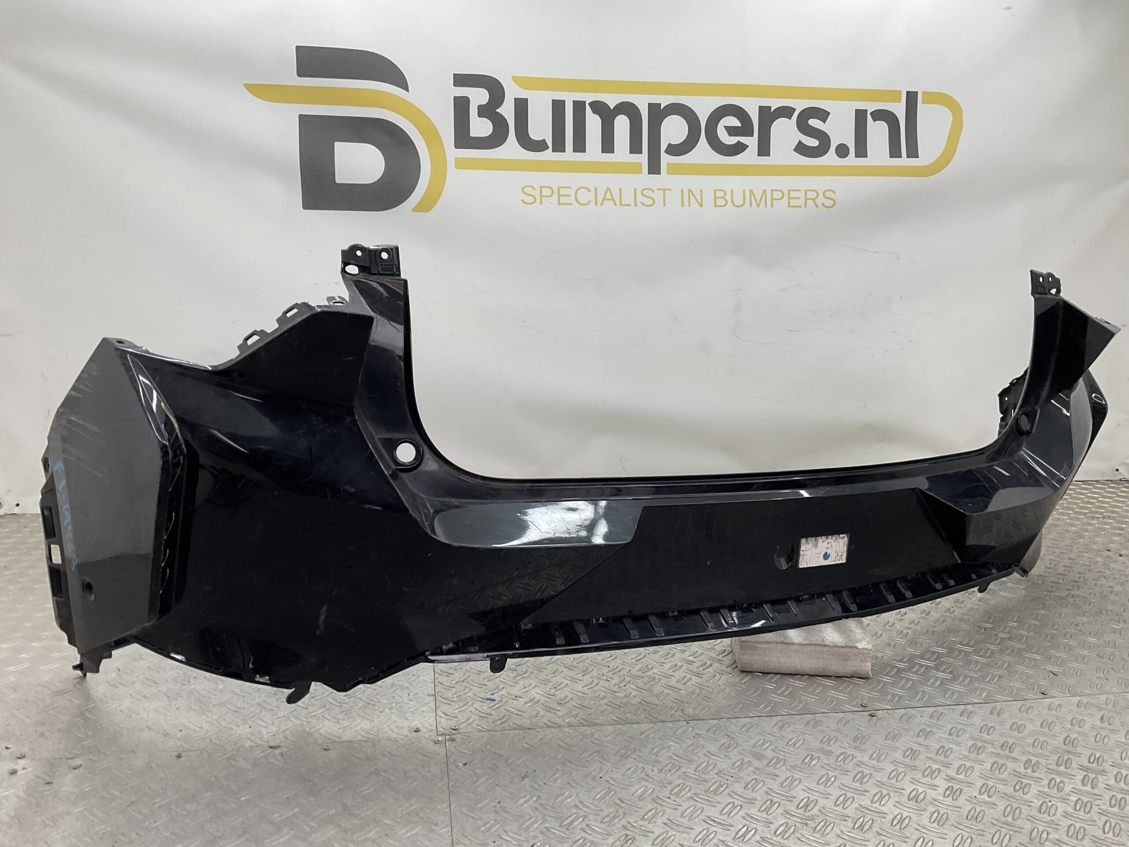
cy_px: 424
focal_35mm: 29
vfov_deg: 48.2
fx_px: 946
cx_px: 564
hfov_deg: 61.7
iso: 25
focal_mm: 3
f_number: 1.8
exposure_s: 1/120
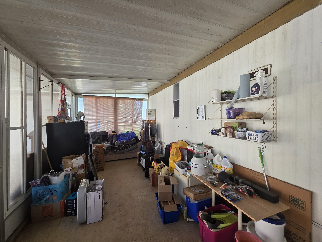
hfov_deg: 106.2
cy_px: 121
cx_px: 161
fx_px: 121
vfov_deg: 89.9
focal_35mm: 13
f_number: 1.9
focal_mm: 2.2
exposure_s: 1/120
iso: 100
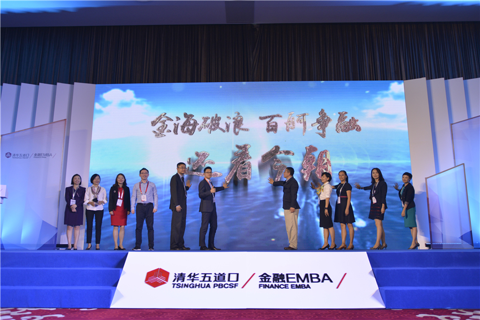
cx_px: 240
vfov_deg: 41.1
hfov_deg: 58.7
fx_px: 427
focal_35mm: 32
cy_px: 160
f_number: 5
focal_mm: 32
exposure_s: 1/160
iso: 800
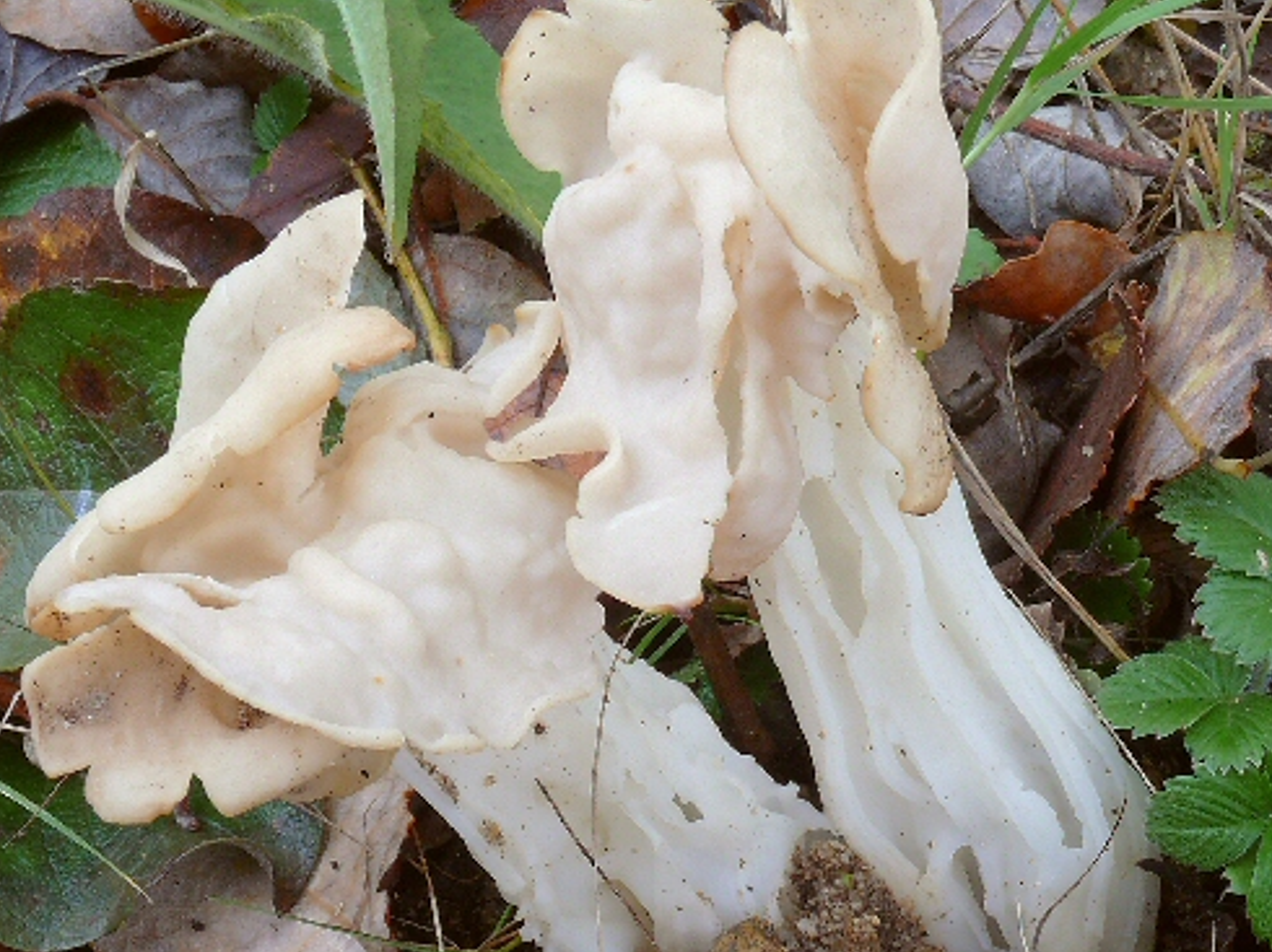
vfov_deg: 29.1
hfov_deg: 38.2
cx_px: 709
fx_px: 1836
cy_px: 511
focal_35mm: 50
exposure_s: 1/6
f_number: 9
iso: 100
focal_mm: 7.4
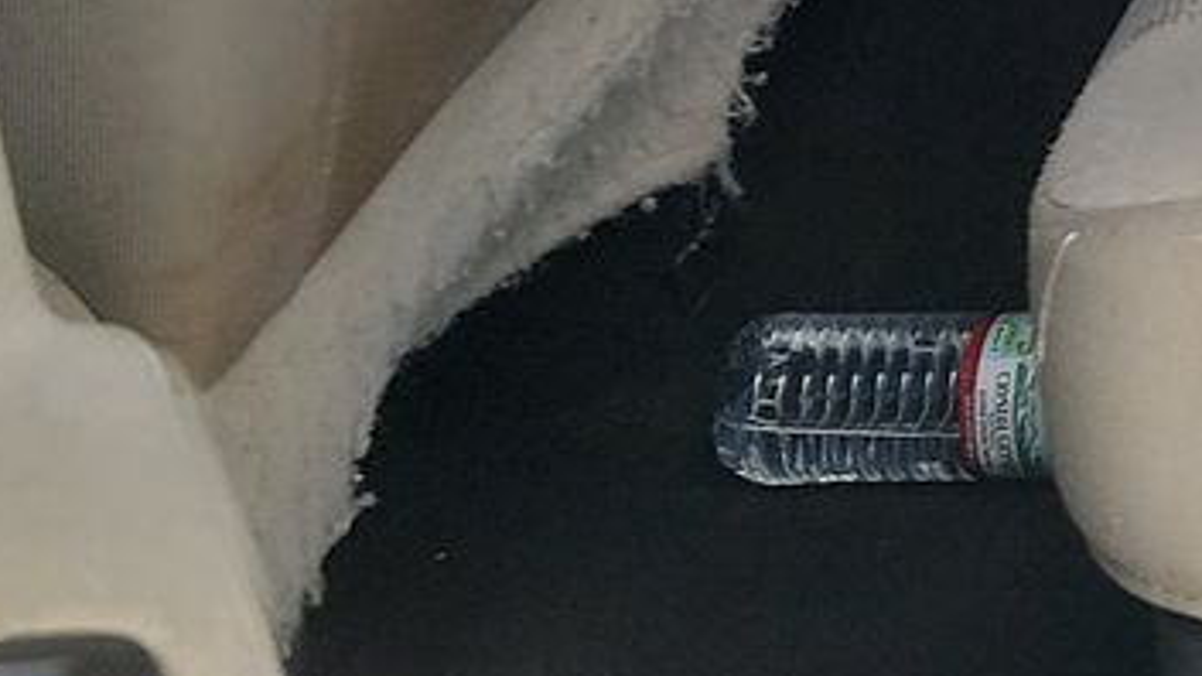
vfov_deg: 9.2
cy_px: -912
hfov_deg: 15.6
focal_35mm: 119
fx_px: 3793
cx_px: 2107
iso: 50
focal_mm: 6.7
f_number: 1.8
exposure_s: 1/140
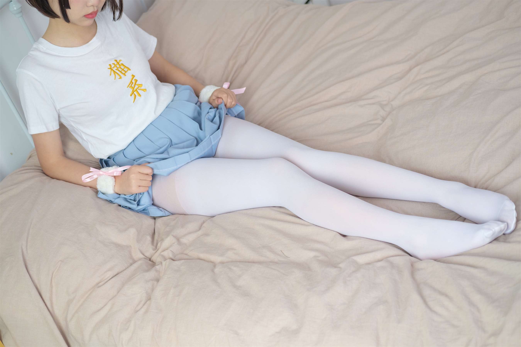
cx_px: 260
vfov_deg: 25.5
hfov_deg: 37.5
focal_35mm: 53
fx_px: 767
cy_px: 174
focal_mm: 35
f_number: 2.8
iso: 200
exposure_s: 1/80
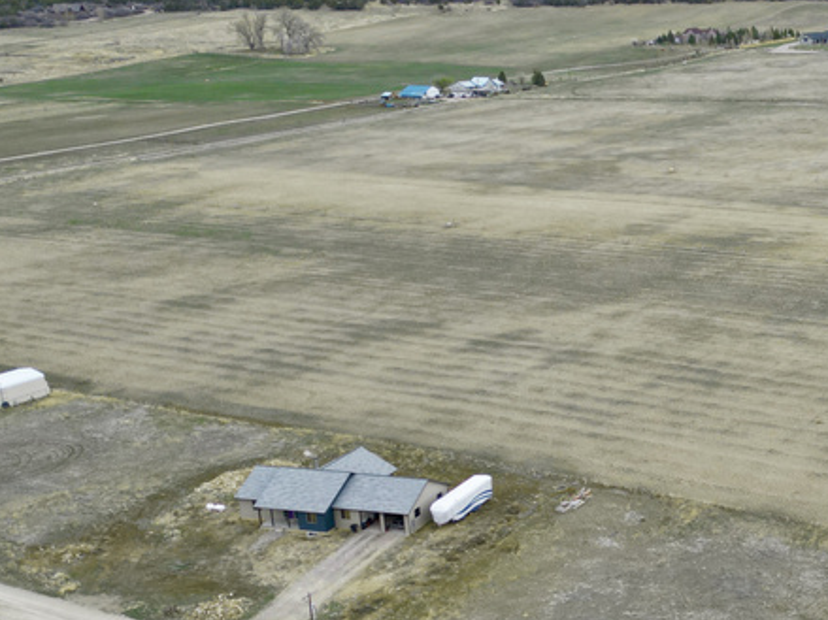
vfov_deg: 25.9
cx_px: 822
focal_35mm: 56
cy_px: 413
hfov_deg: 31.8
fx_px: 1339
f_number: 1.7
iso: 150
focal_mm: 6.72
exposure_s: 1/1600
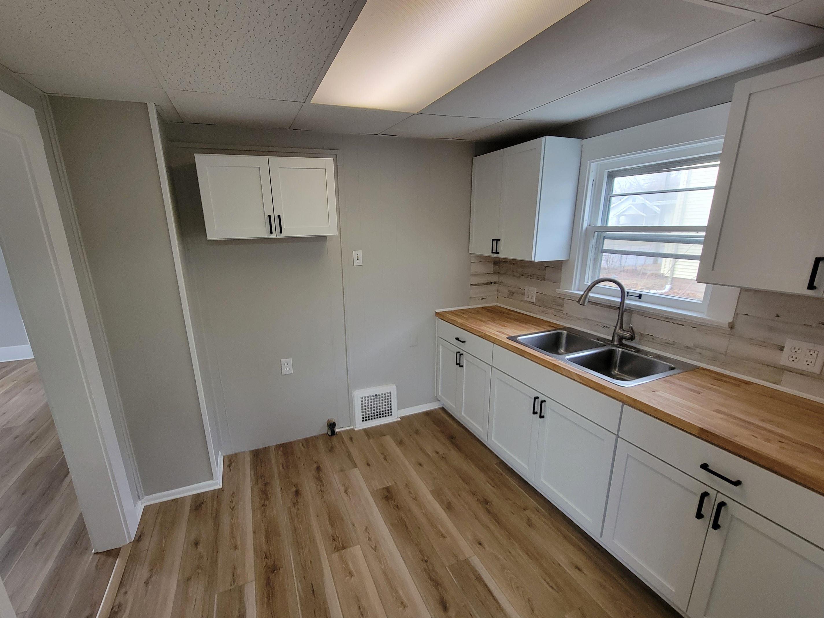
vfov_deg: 85.6
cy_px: 319
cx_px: 388
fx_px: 333
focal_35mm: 14
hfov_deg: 102.0
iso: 200
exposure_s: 1/60
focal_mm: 2.2
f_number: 2.2
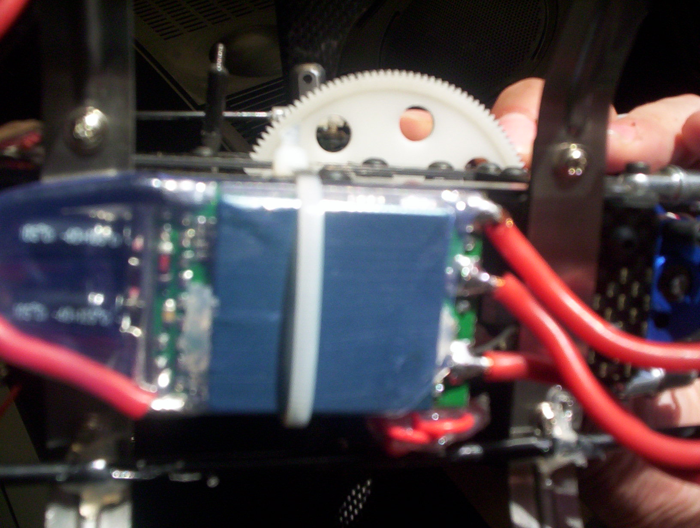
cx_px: 350
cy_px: 264
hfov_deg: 48.9
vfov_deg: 37.9
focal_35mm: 38
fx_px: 770
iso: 100
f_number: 4.5
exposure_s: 1/505
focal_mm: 4.99
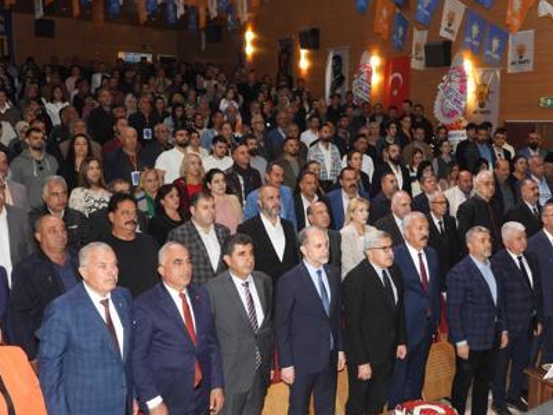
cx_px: 330
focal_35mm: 41
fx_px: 655
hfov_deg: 45.5
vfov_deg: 35.1
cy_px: 214
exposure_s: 1/30
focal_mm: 5.4
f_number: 3.2
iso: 280
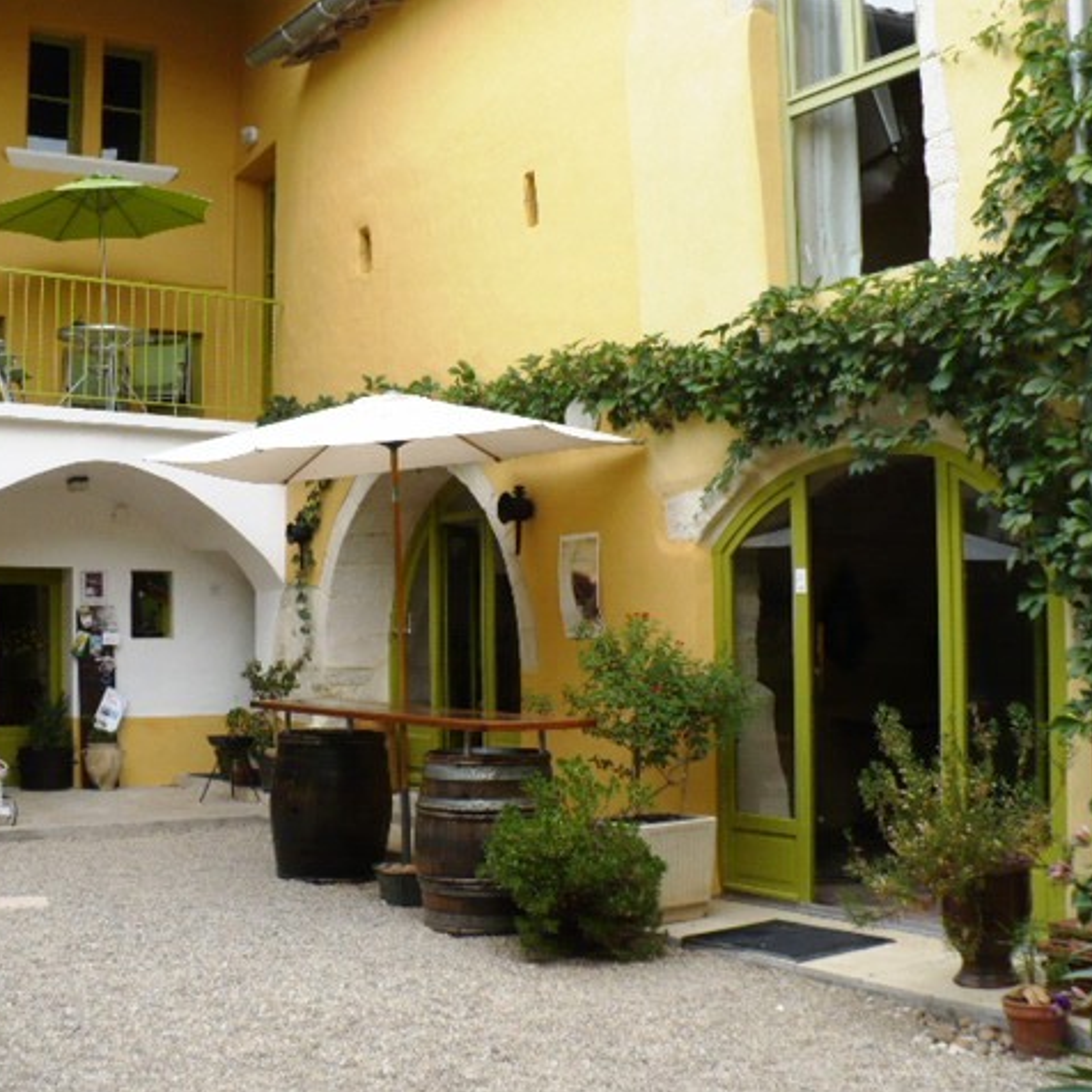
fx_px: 1570
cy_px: 548
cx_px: 521
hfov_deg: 38.3
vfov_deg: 38.3
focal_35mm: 44
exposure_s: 1/400
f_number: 2.8
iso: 100
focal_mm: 6.1
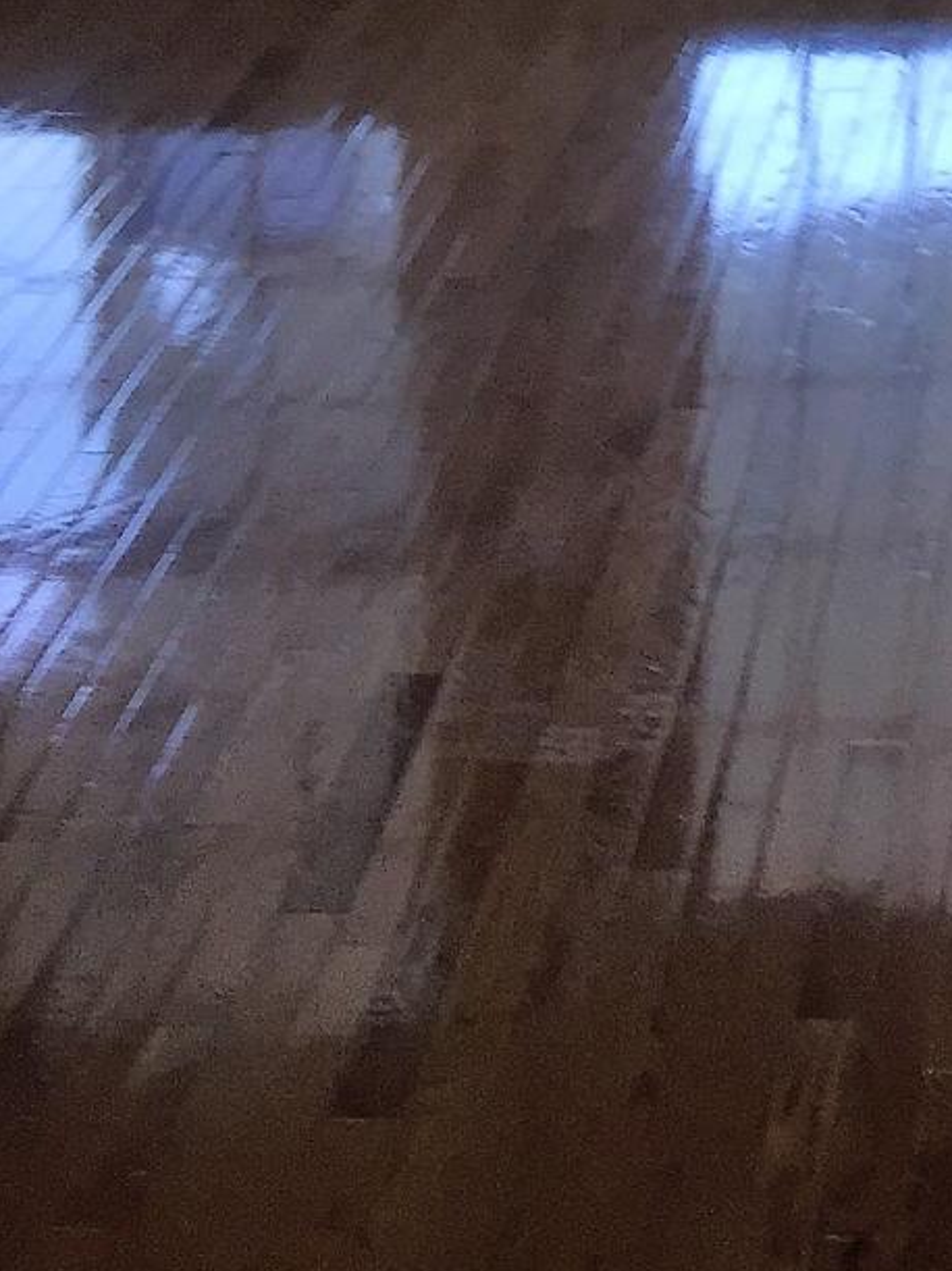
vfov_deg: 17.9
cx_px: 1224
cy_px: -759
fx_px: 3485
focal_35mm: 95
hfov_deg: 14.9
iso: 40
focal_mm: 4.15
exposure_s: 1/60
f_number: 2.2
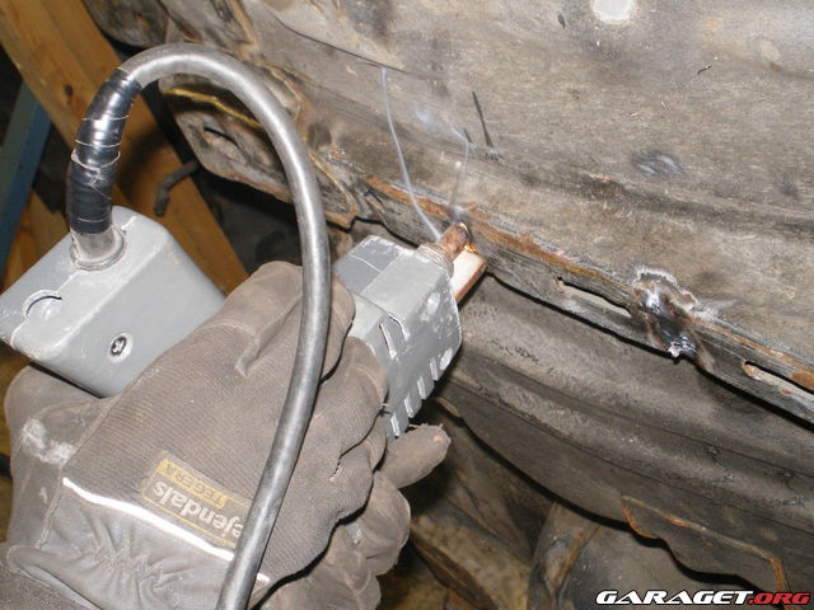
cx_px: 407
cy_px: 305
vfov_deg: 26.1
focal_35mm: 56
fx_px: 1317
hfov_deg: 34.3
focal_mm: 9.3
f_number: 5.6
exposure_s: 1/40
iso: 250
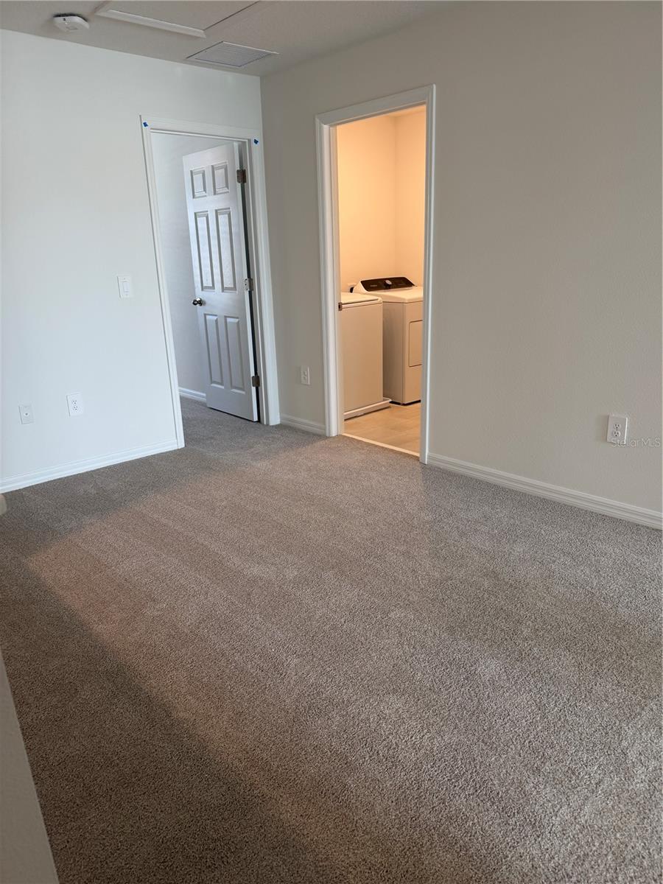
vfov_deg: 71.6
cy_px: 442
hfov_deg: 56.8
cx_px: 332
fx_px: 613
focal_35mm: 24
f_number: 1.78
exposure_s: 1/60
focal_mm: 6.76
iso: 125
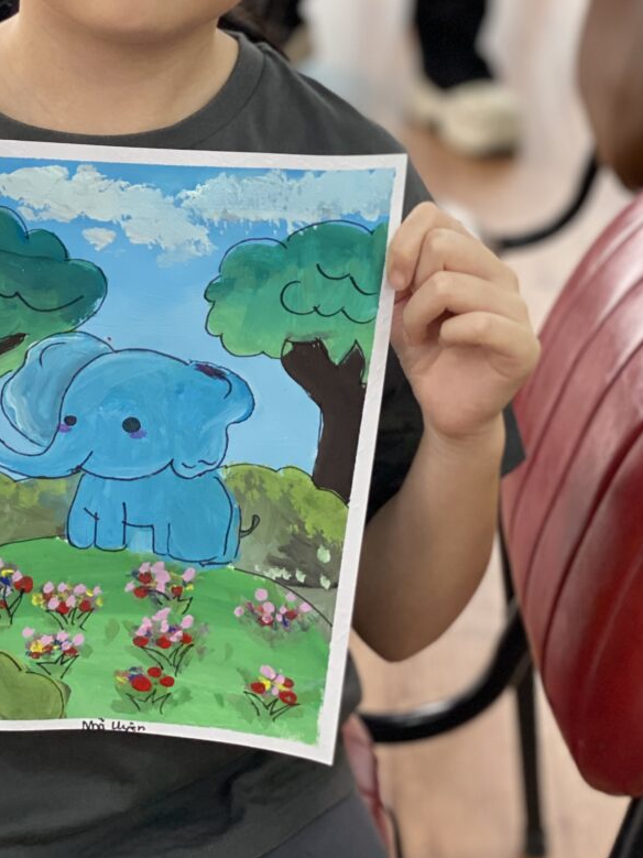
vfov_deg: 21.6
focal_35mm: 89
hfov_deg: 16.5
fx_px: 2205
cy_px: 133
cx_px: 143
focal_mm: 6
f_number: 2
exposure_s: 1/122
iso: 125
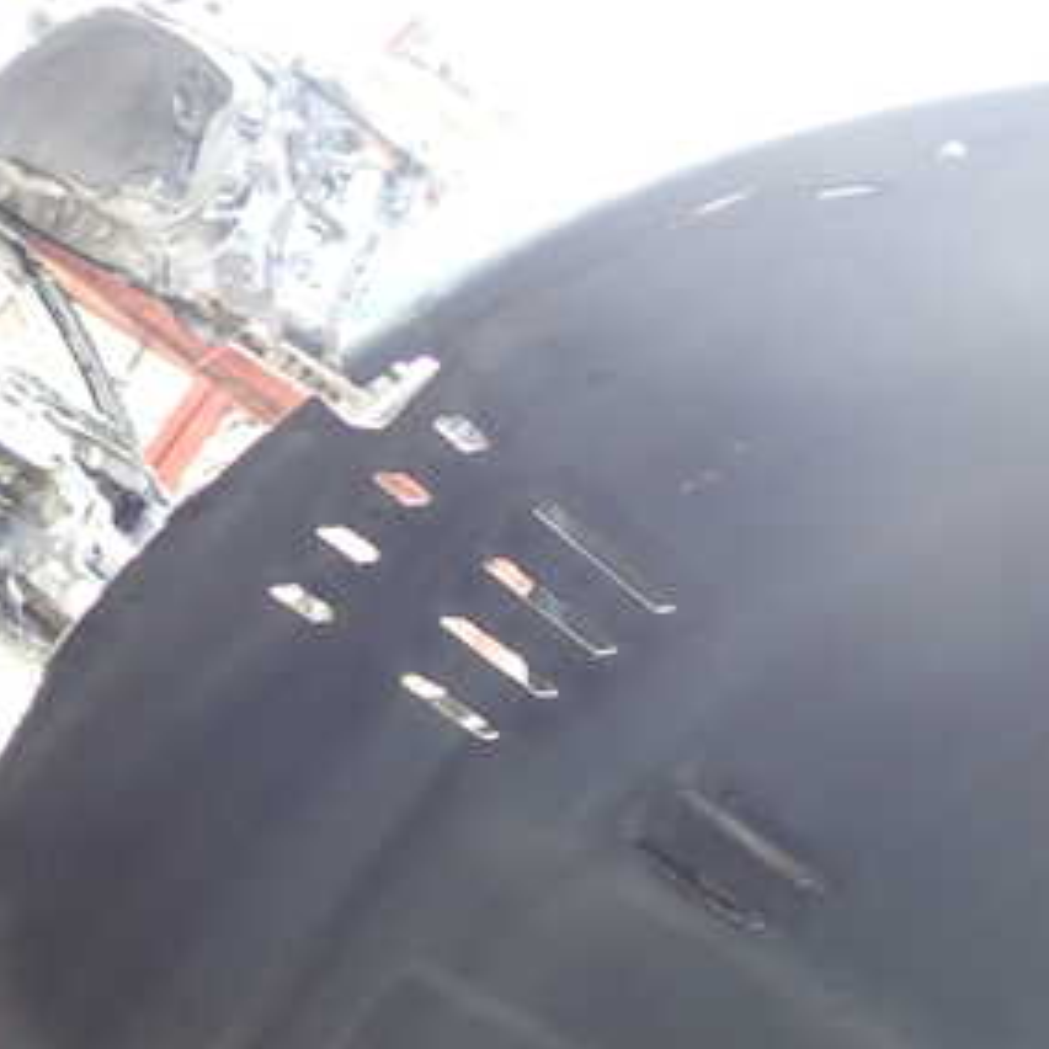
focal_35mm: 56
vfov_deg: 30.3
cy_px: 705
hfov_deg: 28.5
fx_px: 1920
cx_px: 1075
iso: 200
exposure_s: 1/50
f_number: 2.3
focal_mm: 5.4
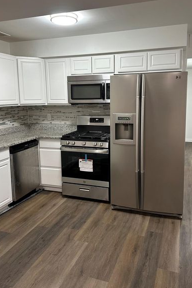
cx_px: 96
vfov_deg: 63.5
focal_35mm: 29
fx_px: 232
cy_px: 130
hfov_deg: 45.0
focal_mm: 6.86
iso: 200
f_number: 1.78
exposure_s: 1/60
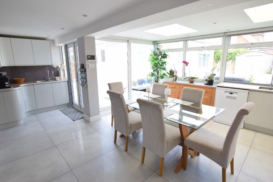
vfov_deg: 67.4
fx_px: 137
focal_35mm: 18
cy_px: 91
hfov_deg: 90.0
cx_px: 136
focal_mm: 12
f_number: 7.1
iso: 100
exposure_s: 1/15
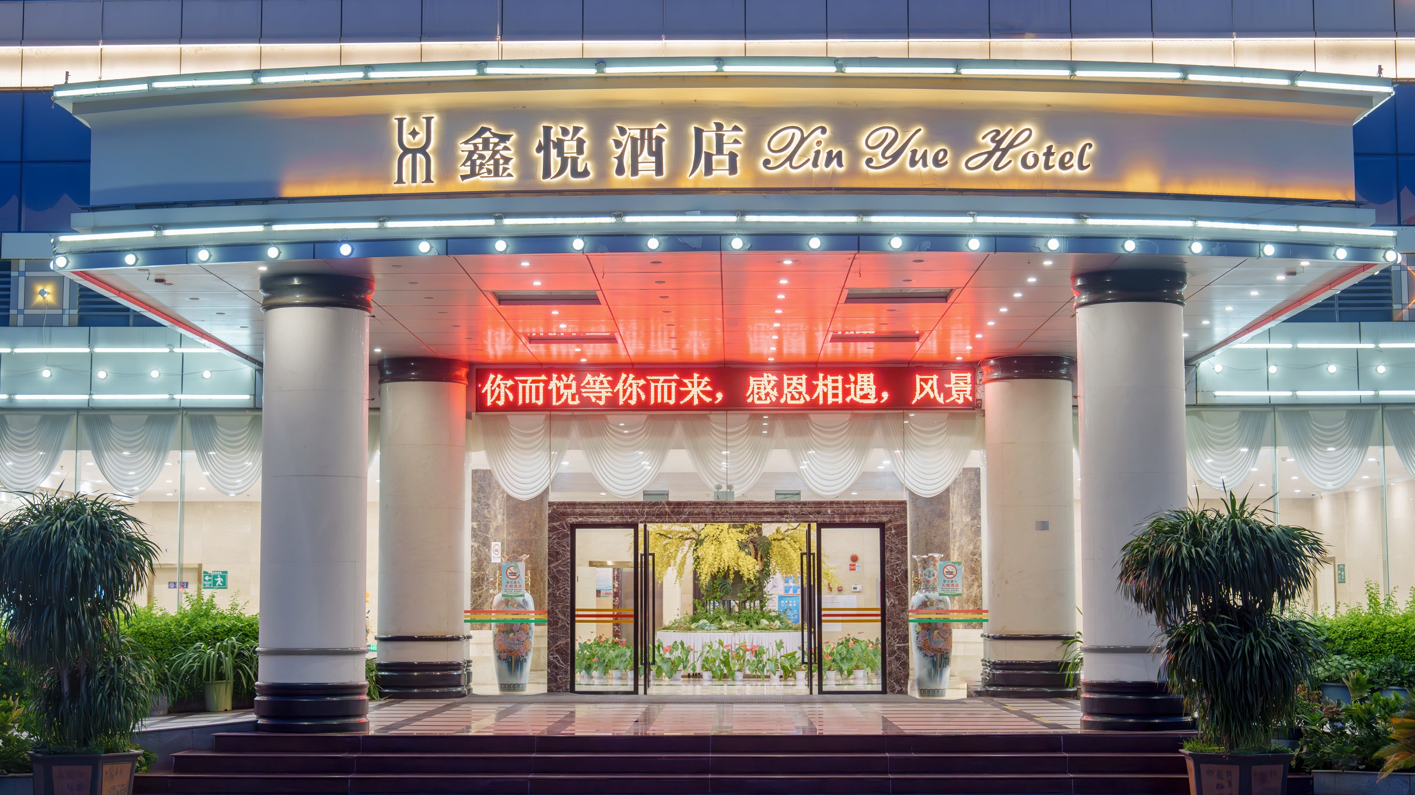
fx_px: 2214
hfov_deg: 35.5
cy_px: 353
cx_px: 706
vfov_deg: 20.4
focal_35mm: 59
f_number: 2.8
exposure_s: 1/100
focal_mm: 56
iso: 640
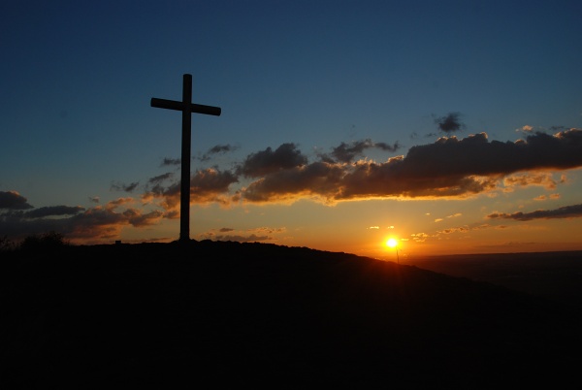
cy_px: 195
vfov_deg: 43.7
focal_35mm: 30
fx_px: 486
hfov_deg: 61.9
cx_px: 291
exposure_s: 1/640
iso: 250
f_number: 13
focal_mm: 20
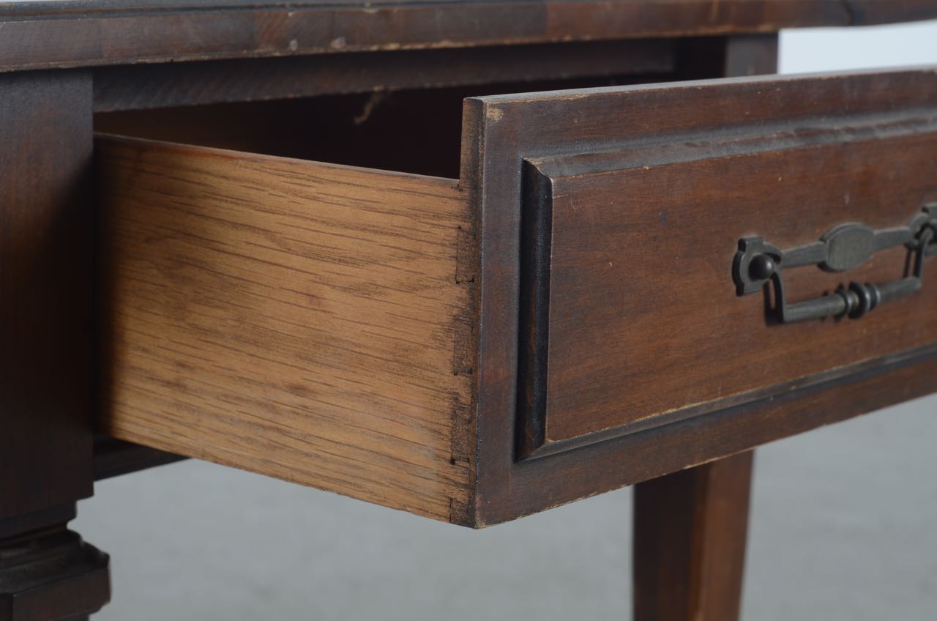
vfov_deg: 18.1
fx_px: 1948
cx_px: 468
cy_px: 310
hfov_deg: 27.0
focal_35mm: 75
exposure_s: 1/125
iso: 100
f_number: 7.1
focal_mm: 50
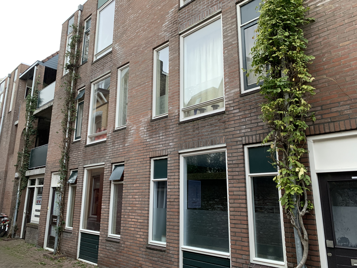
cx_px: 178
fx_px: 268
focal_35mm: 26
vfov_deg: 53.1
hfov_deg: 67.3
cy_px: 134
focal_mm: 4.25
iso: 160
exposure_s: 1/60
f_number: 1.8
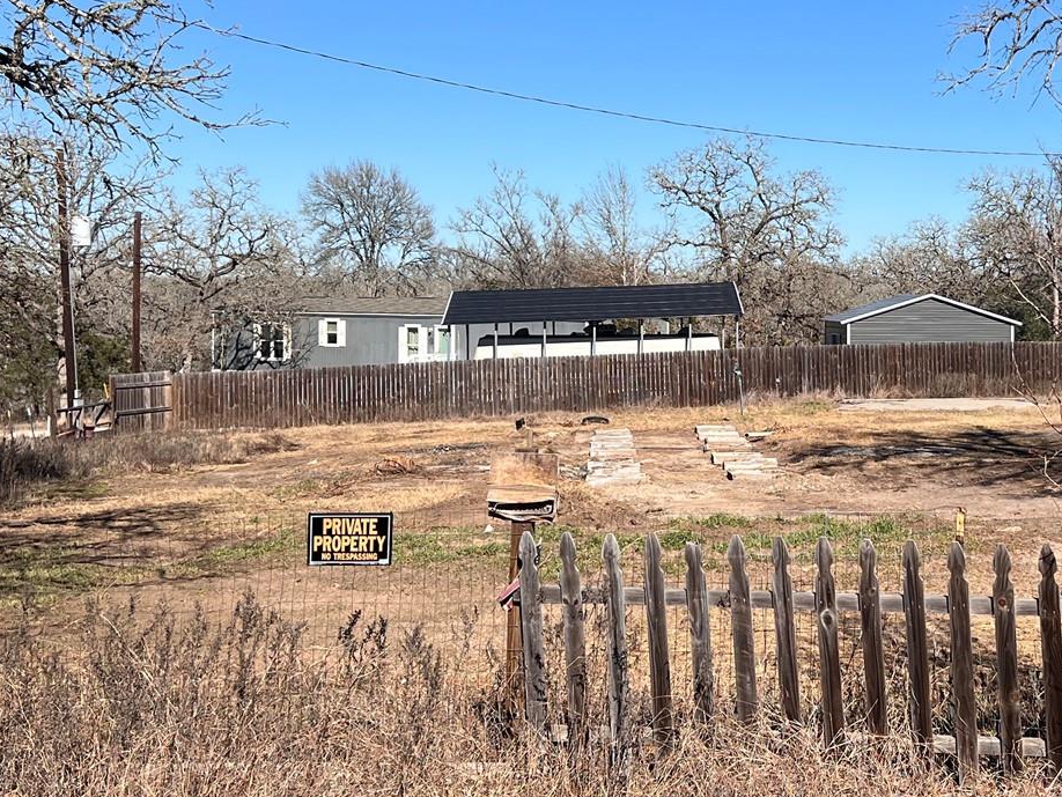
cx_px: 783
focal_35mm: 58
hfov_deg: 32.7
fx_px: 1780
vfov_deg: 25.2
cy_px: 295
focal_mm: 5.7
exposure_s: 1/5587
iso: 50
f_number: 1.5
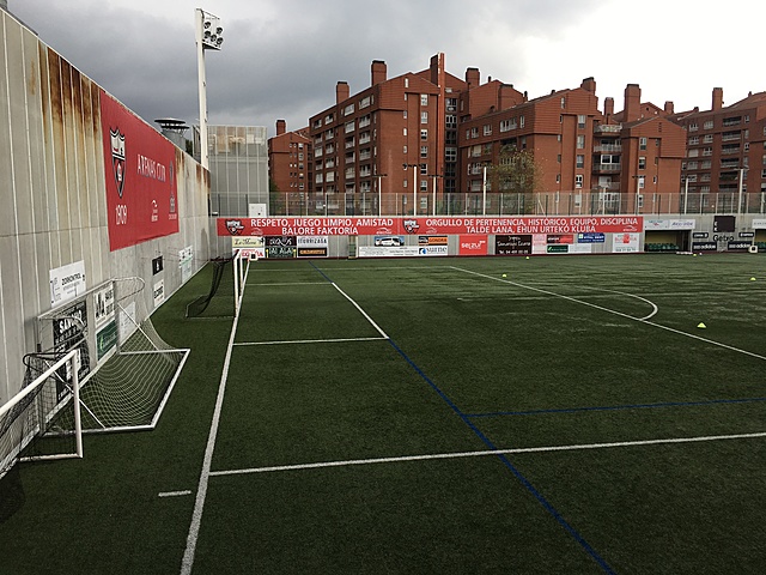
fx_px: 642
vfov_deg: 48.2
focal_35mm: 29
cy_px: 288
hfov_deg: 61.7
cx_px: 383
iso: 25
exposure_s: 1/356
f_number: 2.2
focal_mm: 4.15
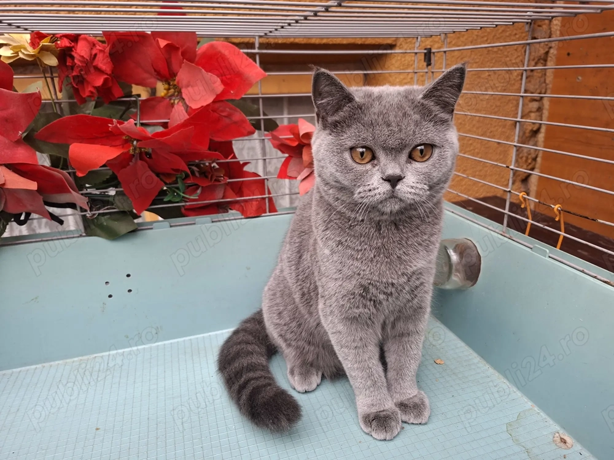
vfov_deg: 58.9
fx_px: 408
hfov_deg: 73.9
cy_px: 230
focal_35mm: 23
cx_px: 307
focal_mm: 5.54
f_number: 1.8
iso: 160
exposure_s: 1/100
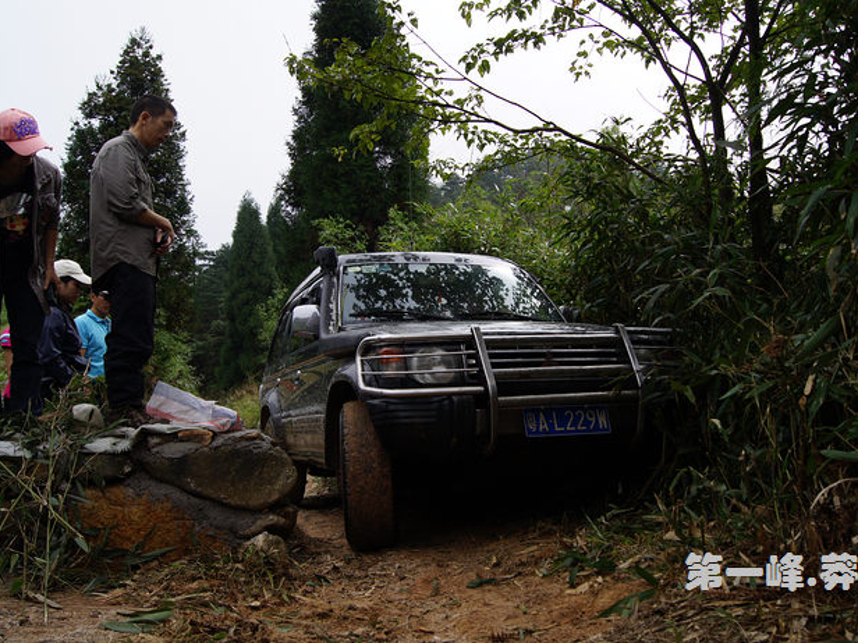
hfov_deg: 51.3
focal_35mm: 36
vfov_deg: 39.7
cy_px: 321
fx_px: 892
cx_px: 461
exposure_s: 1/1000
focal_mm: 22
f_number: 4.5
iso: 200
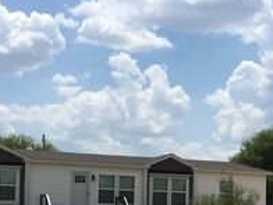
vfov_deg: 18.3
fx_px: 623
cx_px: 156
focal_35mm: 79
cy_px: 188
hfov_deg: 24.7
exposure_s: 1/3021
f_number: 2.4
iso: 25
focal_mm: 3.3
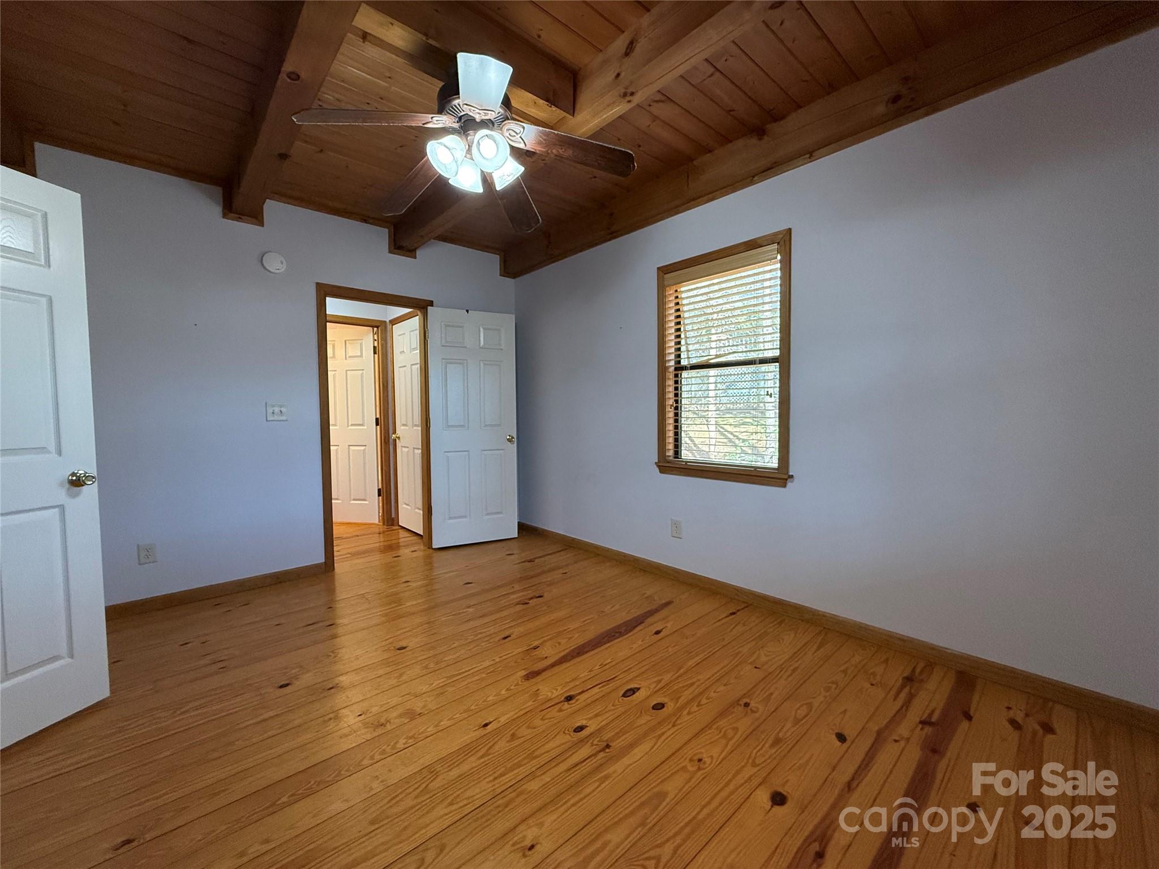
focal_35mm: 14
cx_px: 580
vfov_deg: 85.7
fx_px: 469
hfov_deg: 102.1
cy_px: 434
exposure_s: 1/120
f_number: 2.2
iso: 320
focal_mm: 2.22
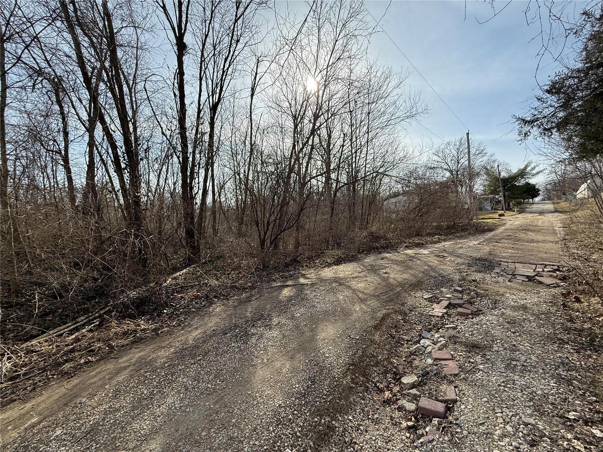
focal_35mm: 14
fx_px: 244
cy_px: 226
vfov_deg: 85.7
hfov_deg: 102.1
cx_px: 302
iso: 64
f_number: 2.2
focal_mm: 2.22
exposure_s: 1/2024
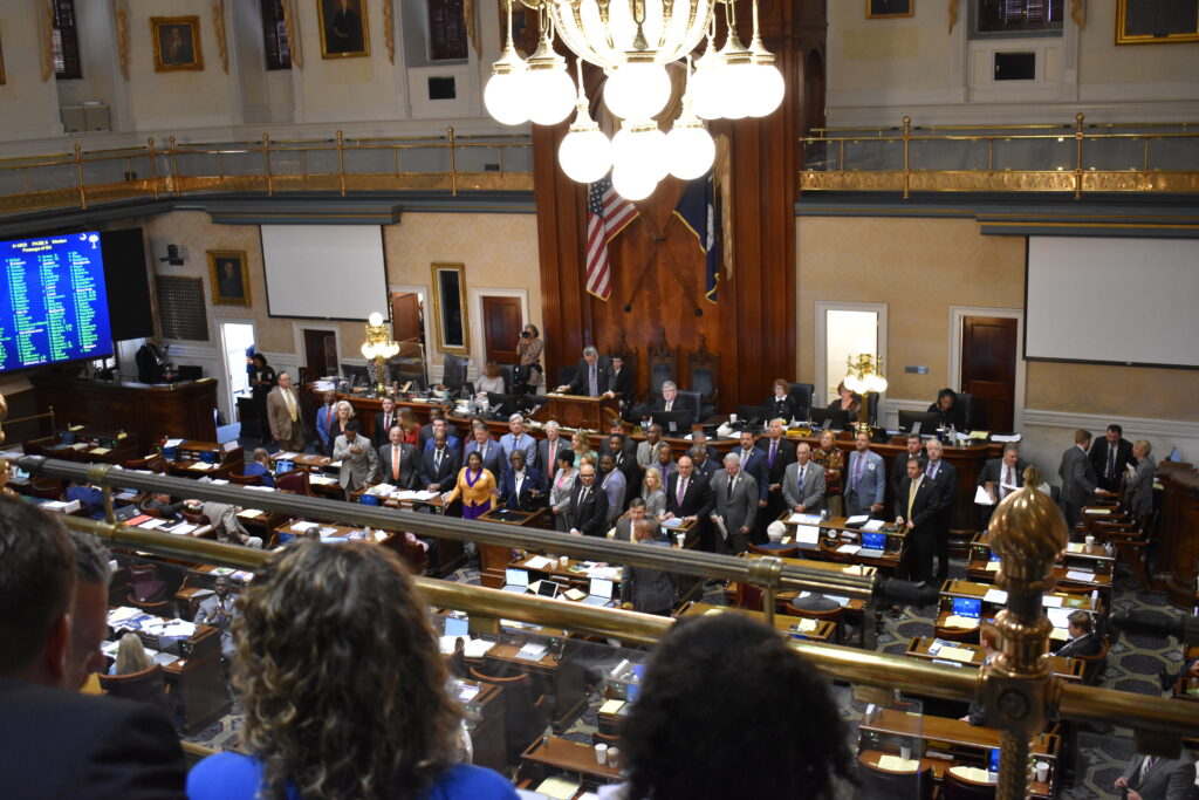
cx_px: 600
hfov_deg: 51.3
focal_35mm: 38
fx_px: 1249
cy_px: 400
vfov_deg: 35.5
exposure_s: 1/60
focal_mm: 25
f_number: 4
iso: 2200
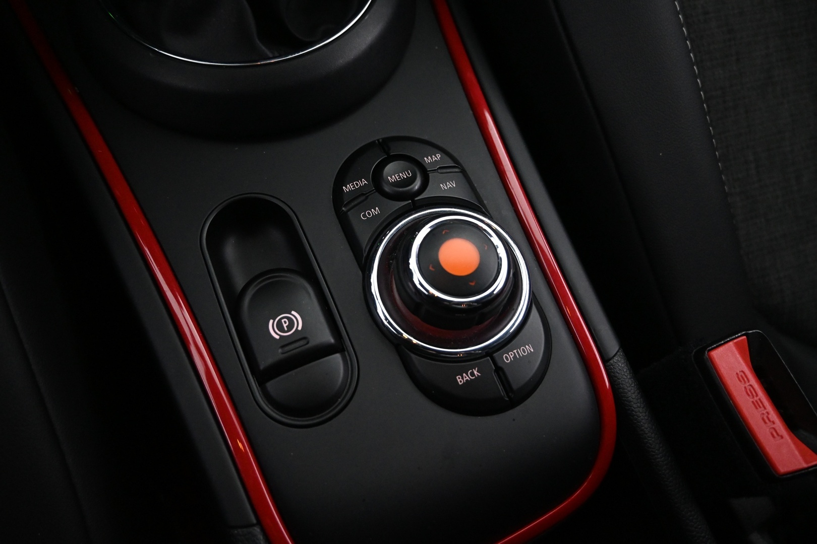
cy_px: 272
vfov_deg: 53.1
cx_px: 408
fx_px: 545
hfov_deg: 73.7
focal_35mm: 24
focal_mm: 16
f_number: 3.5
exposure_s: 1/40
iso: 4000
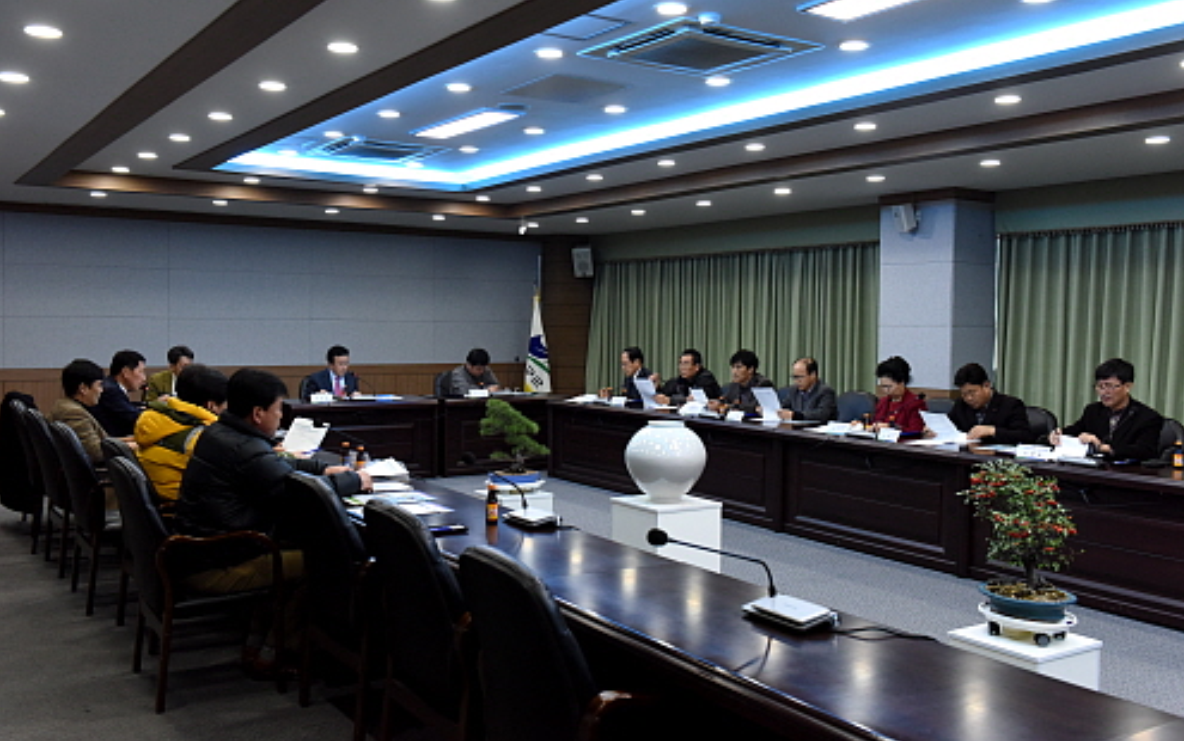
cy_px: 361
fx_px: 1130
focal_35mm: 35
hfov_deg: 55.3
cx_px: 593
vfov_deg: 36.3
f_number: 5.6
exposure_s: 1/125
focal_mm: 34
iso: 2500
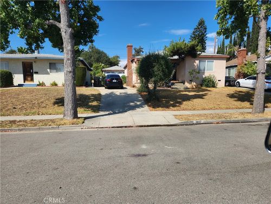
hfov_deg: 73.9
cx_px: 136
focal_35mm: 23
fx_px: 180
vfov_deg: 58.9
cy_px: 102
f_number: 1.8
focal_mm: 5.4
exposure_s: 1/1437
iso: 20
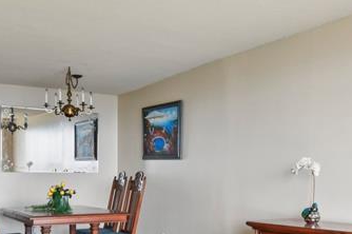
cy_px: 190
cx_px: 197
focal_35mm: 46
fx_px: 449
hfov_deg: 42.7
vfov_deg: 28.5
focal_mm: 10
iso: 400
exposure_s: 1/30
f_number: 7.1
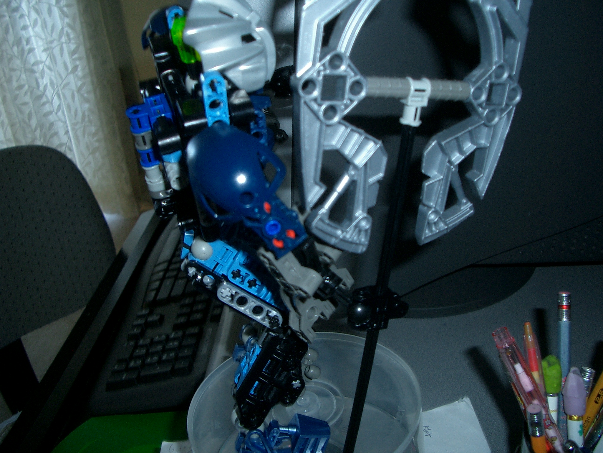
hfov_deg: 52.6
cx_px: 302
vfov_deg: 40.7
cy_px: 226
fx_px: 610
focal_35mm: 35
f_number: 2.6
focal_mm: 5.8
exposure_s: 1/40
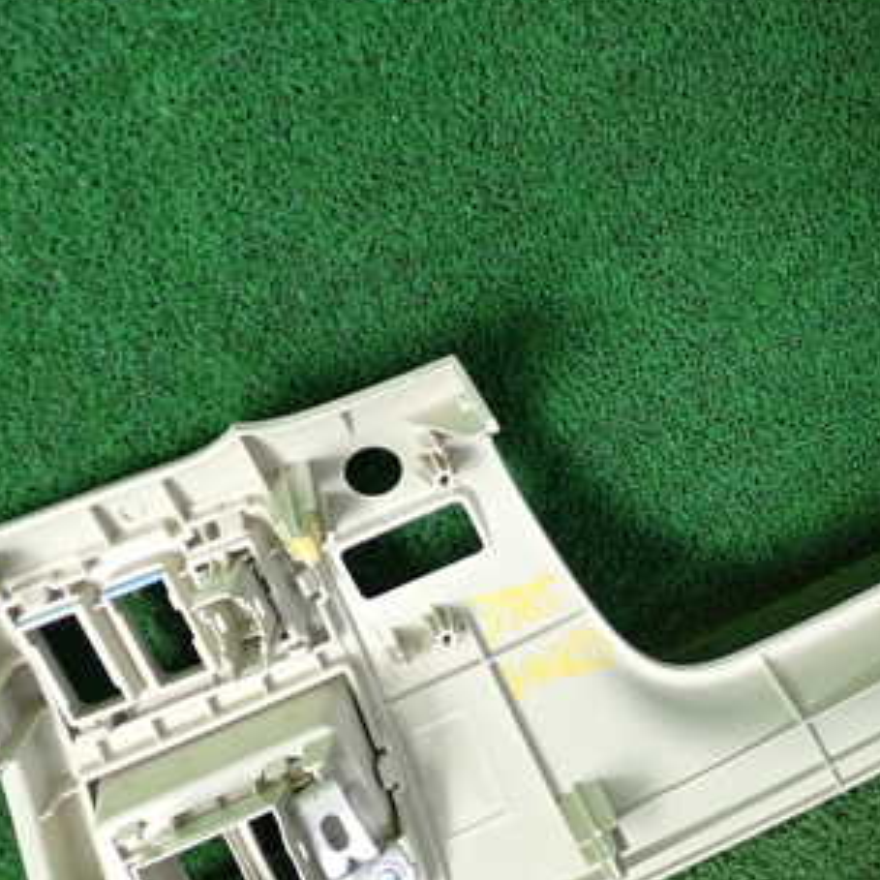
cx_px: 697
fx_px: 1812
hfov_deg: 26.8
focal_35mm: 63
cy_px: 563
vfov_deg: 27.2
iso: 200
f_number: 2.5
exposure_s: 1/125
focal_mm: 6.37
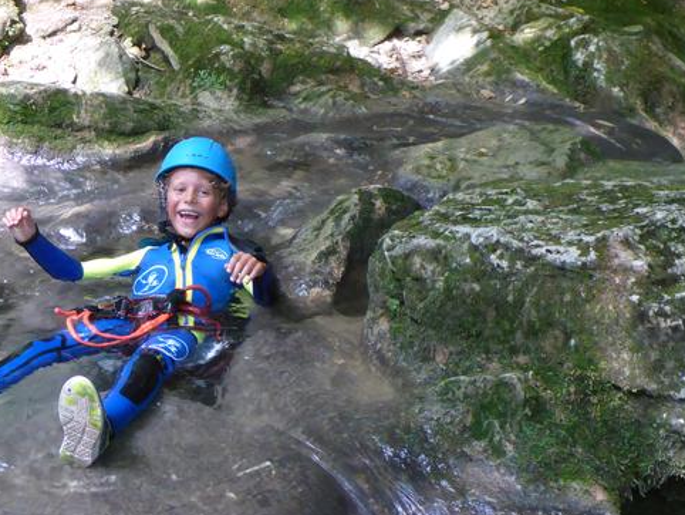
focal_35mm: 78
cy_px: 199
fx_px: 1544
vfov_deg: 18.9
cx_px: 198
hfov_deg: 24.8
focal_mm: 8.4
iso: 400
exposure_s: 1/40
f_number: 4.5
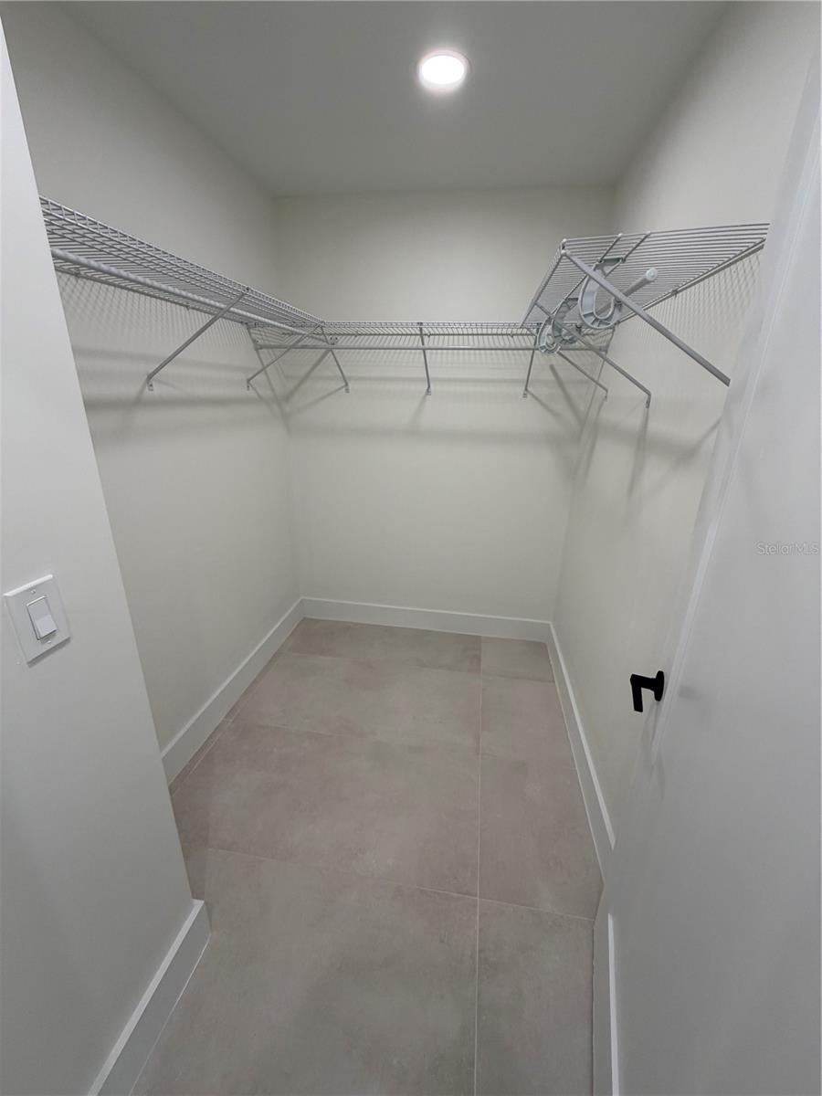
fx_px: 443
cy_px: 548
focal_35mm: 14
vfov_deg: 102.1
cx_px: 411
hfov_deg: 85.7
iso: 125
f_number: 2.2
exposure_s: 1/120
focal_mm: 2.22
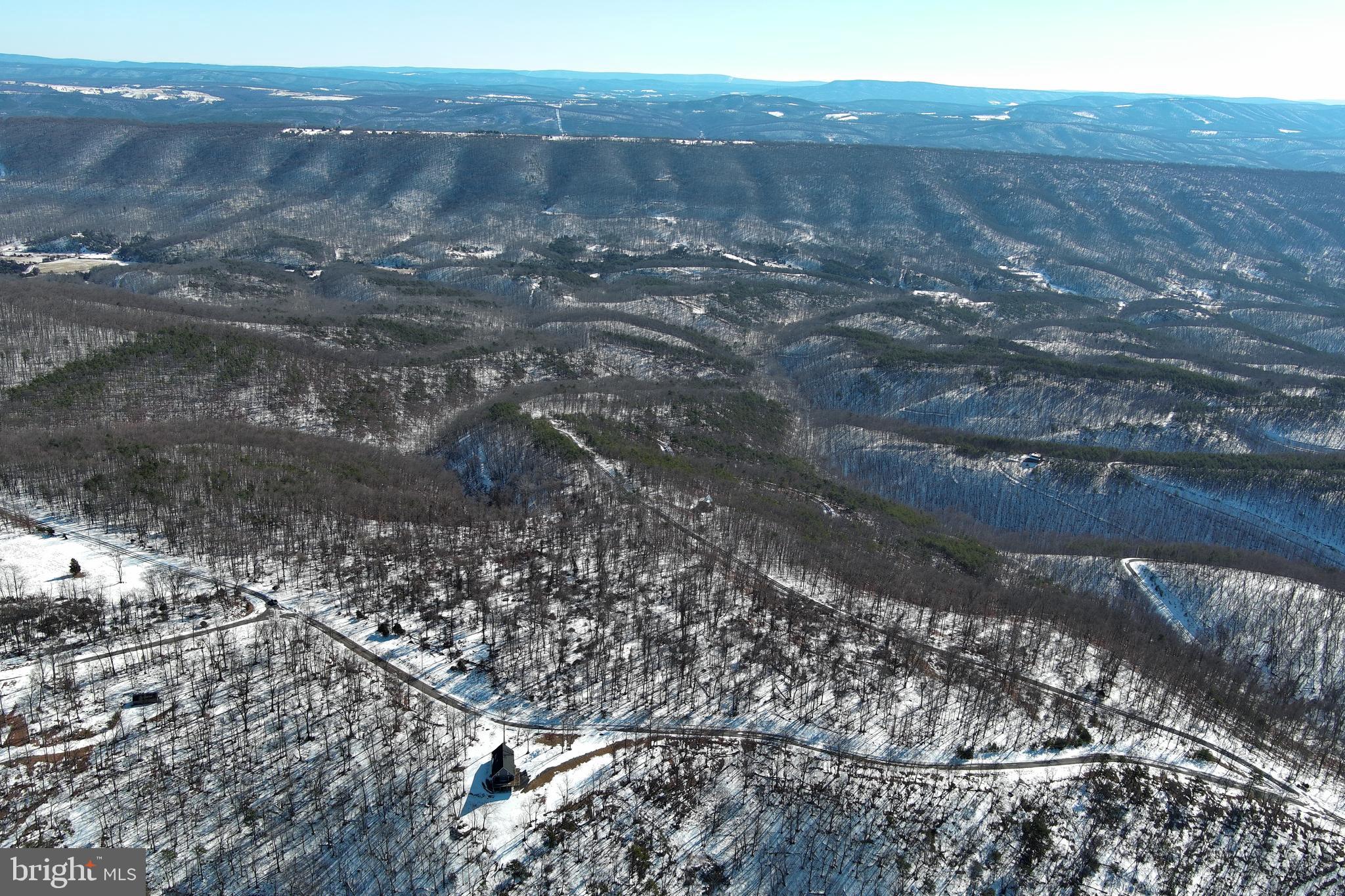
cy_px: 448
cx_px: 672
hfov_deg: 63.7
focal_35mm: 29
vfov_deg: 45.0
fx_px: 1083
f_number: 2.8
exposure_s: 1/1248
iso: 100
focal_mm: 10.57
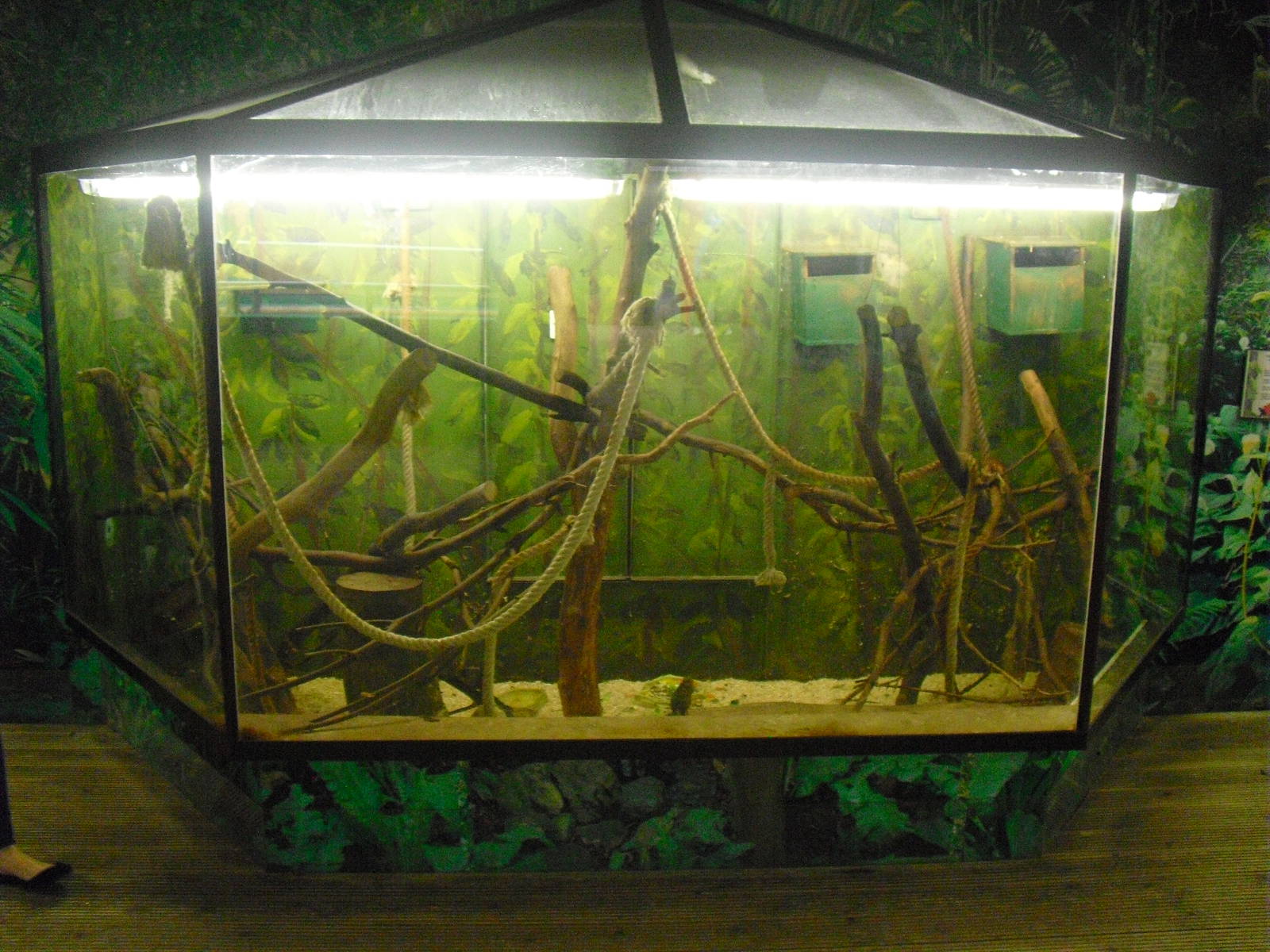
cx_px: 635
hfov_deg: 51.4
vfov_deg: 39.7
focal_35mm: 36
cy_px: 476
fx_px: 1321
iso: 800
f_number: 3.1
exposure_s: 1/80
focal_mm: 6.3
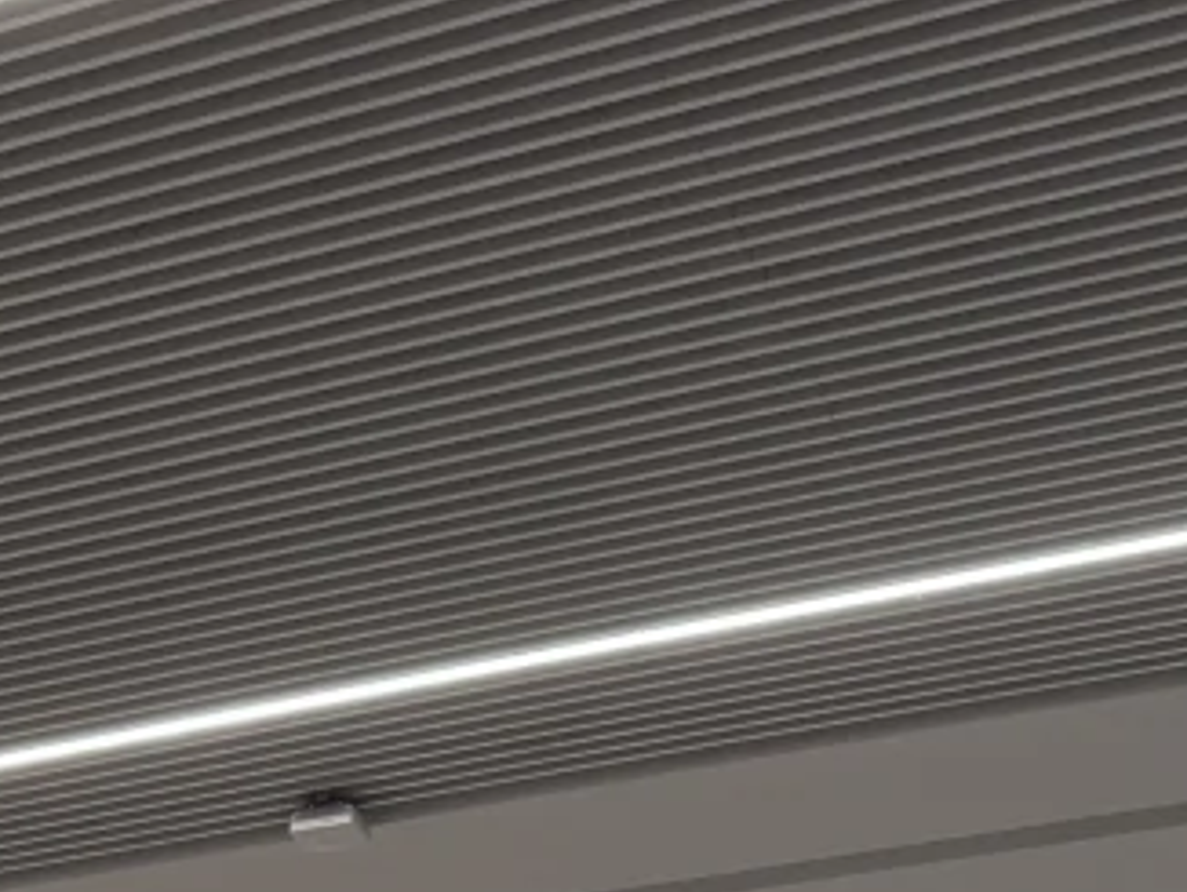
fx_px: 3637
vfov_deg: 12.2
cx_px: -360
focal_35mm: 106
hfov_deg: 17.4
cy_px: 1835
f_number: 1.78
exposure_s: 1/100
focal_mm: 6.76
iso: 80
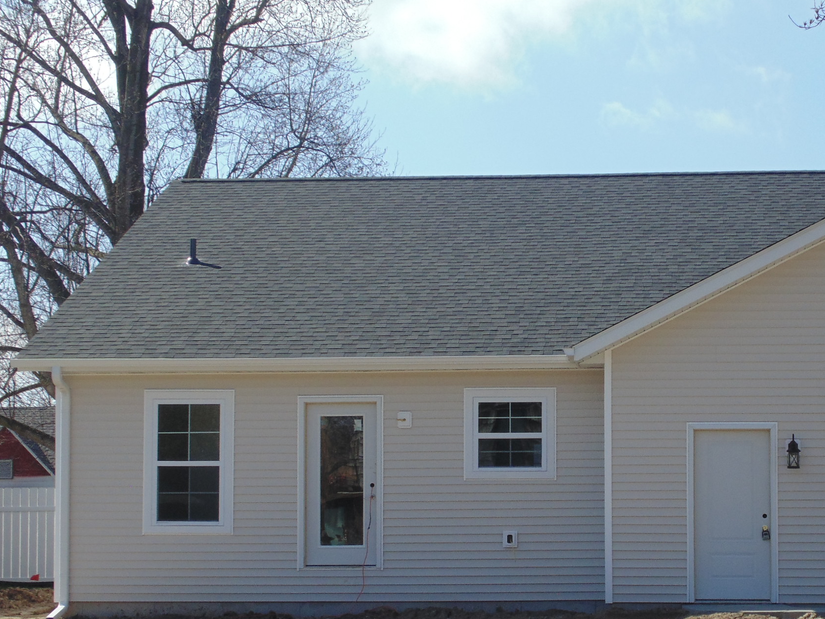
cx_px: 578
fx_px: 1954
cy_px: 436
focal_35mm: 82
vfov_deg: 17.9
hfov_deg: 23.7
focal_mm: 9.5
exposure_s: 1/640
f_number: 3.9
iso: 80
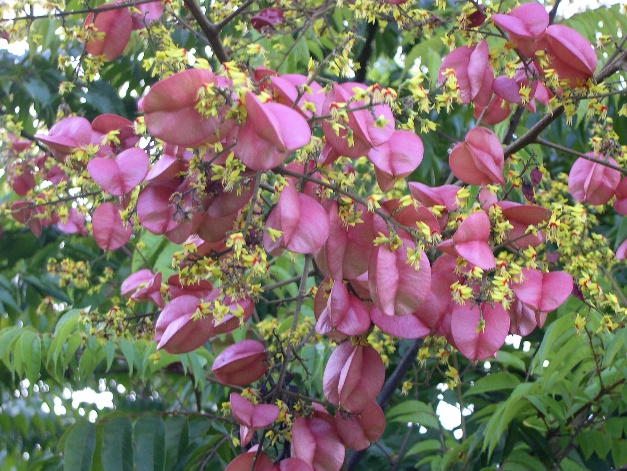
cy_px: 236
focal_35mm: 92
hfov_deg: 21.3
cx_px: 314
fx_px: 1666
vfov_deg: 16.1
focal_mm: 19.5
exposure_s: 1/36.4
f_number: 4.5
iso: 100
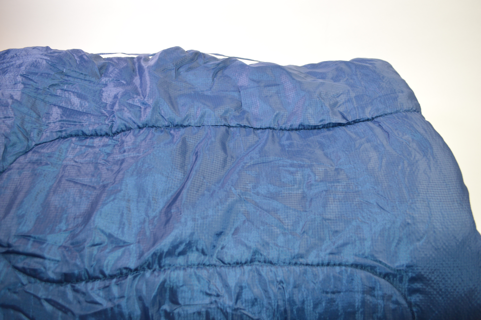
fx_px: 360
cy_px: 160
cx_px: 240
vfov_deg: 47.8
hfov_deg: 67.4
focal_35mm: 27
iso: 400
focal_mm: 18
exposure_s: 1/80
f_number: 4
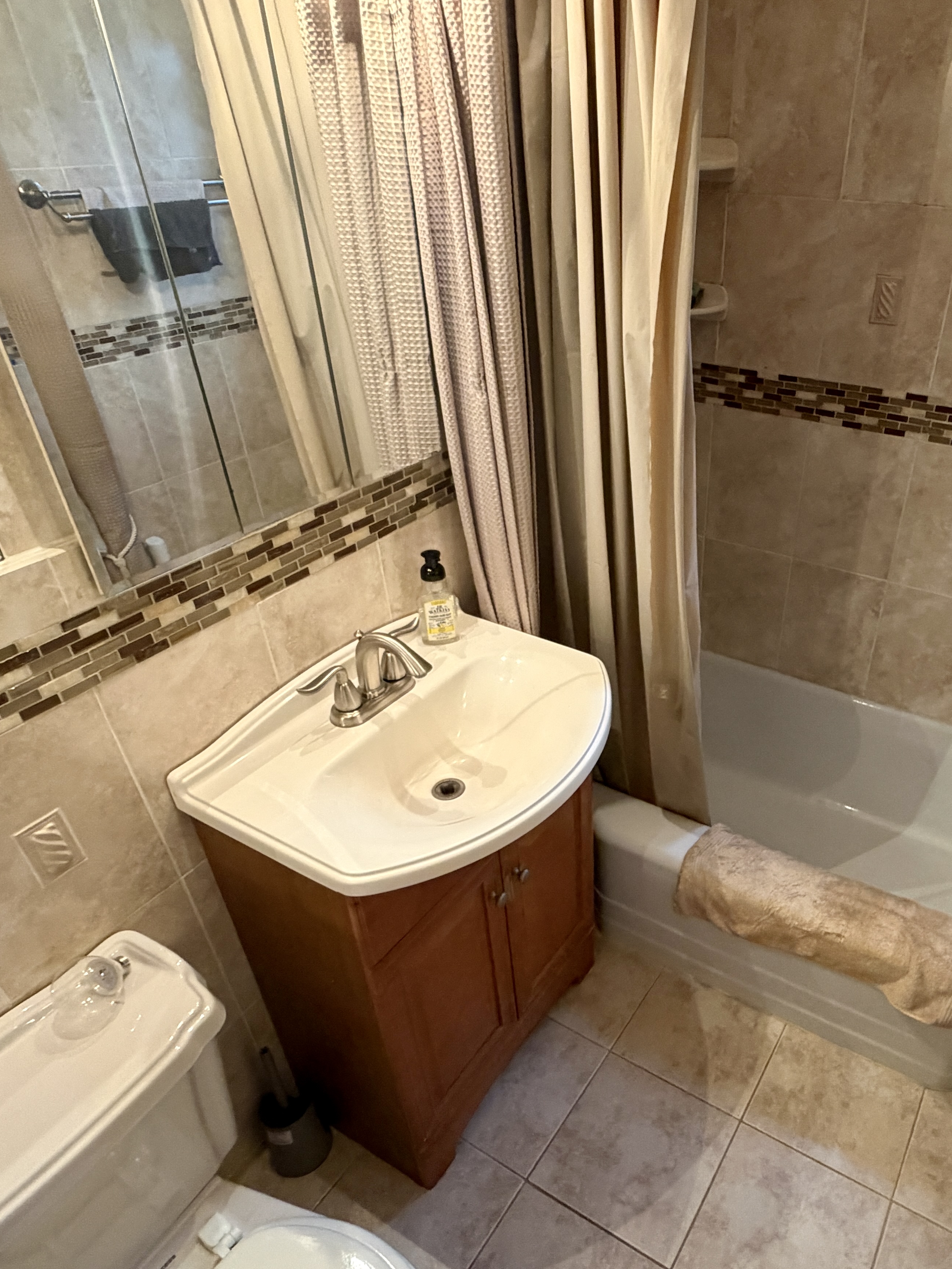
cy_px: 703
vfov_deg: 73.7
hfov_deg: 57.4
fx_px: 843
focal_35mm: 23
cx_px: 647
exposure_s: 1/60
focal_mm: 2.22
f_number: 2.2
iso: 400
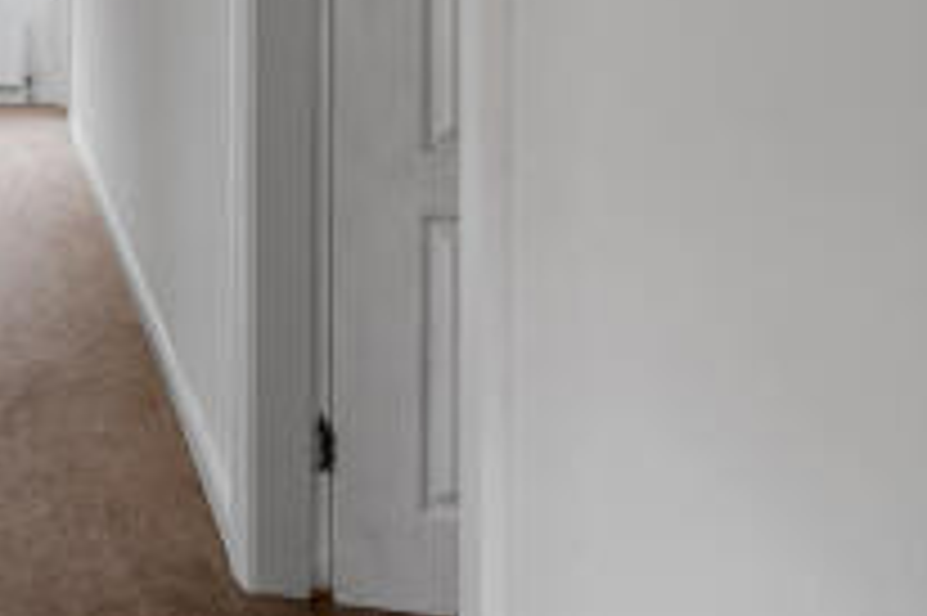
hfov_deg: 43.8
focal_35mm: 37
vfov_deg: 31.4
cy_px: -79
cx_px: -14
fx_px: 952
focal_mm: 16
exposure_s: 1/10
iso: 320
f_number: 8
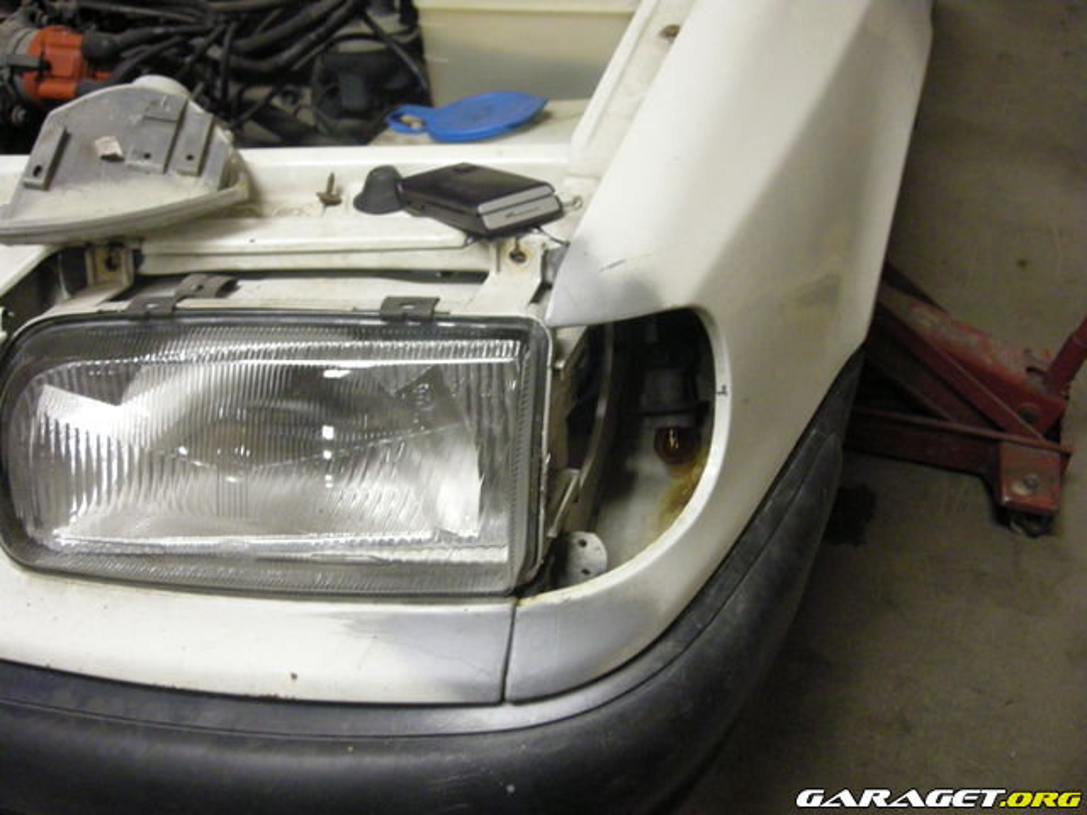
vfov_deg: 40.7
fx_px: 1099
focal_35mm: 35
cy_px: 408
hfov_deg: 52.6
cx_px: 544
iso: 400
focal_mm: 5.7
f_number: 2.8
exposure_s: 1/30.4
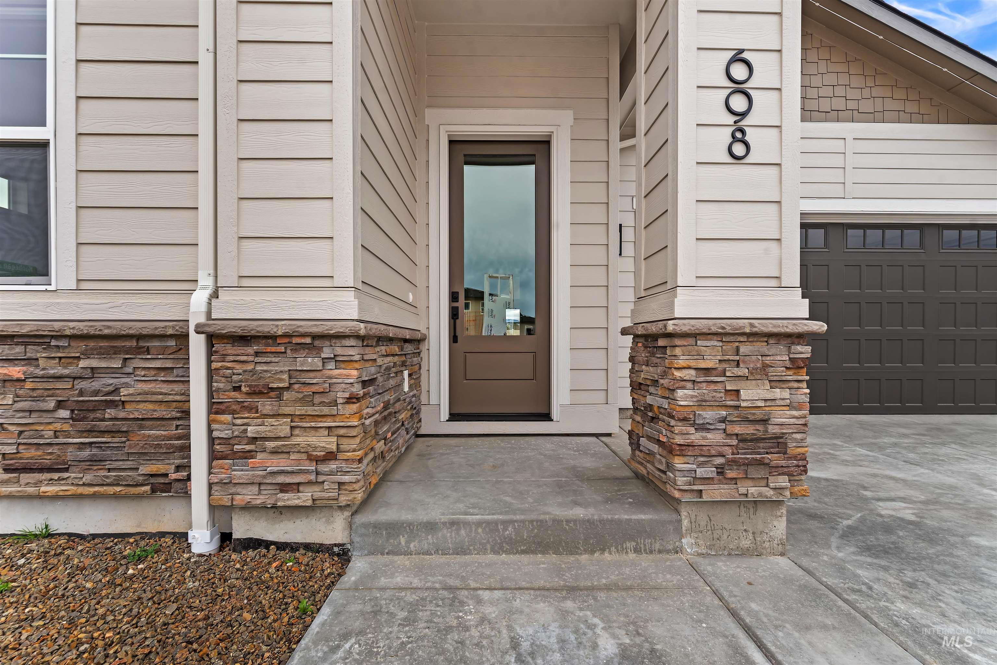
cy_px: 332
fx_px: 416
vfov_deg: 77.4
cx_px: 498
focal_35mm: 15
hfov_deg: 100.4
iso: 320
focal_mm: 15
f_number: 8
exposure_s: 1/100
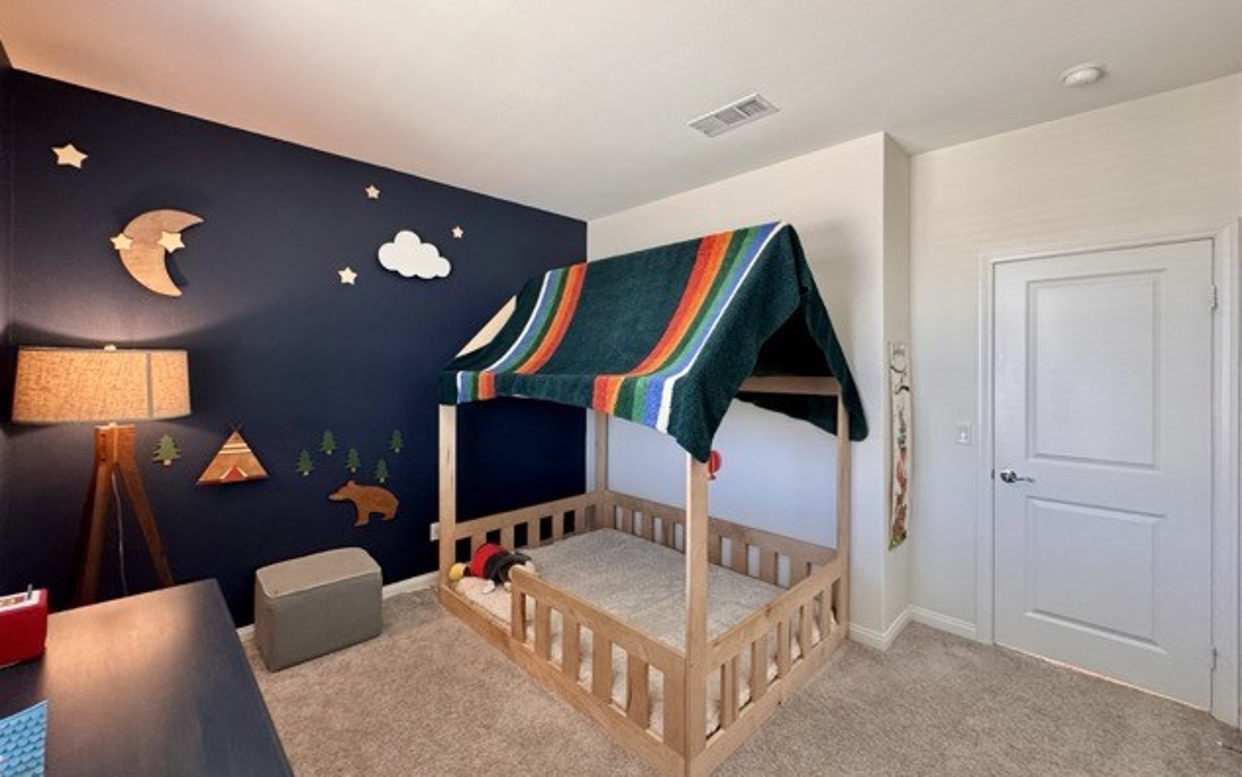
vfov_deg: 74.8
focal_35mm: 15
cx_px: 626
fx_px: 508
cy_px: 367
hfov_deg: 101.4
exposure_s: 1/60
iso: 500
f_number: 2.2
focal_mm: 2.22
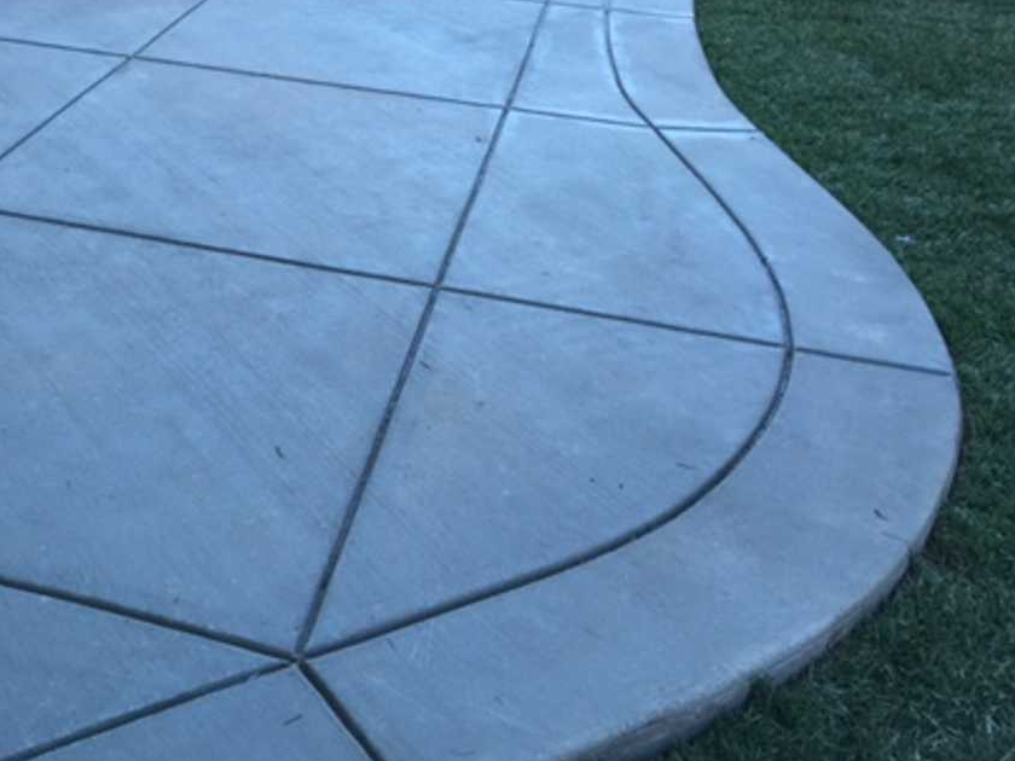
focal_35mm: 46
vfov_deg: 31.0
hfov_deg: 39.8
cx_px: 224
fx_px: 1349
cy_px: 202
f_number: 2.2
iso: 32
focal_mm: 4.15
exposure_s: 1/15
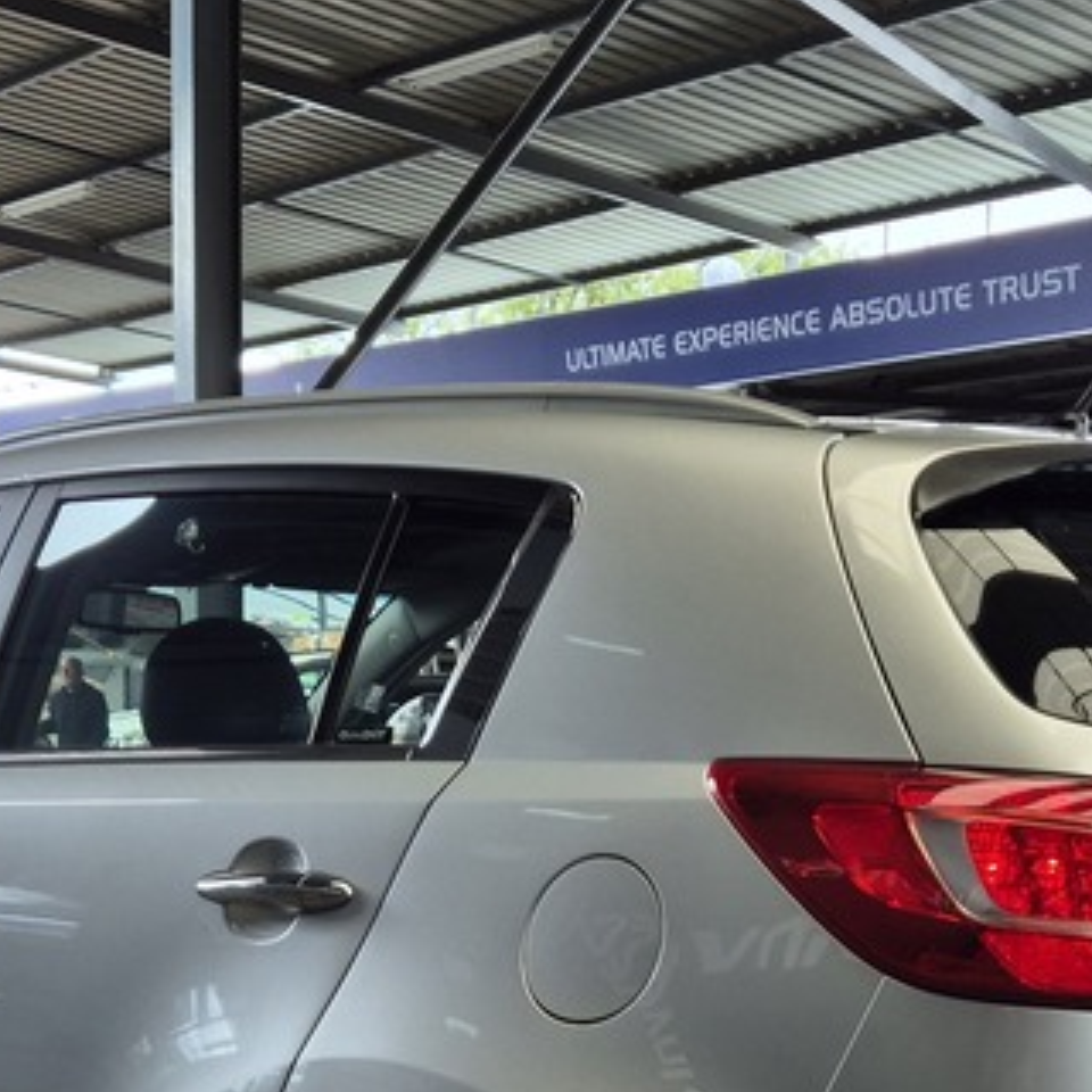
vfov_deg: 25.5
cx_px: 553
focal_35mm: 65
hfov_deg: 26.5
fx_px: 2320
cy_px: 1017
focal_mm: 5.4
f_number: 1.8
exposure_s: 1/317
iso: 25
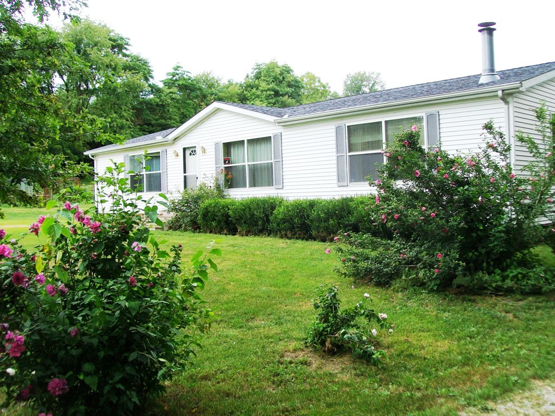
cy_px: 208
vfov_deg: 39.7
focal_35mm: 36
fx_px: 577
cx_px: 278
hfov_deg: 51.4
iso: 64
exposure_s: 1/200
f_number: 2.7
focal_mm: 6
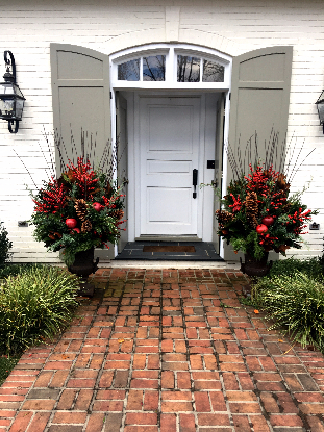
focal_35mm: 29
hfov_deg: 48.2
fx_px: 362
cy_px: 216
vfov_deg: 61.7
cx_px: 162
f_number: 2.2
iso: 25
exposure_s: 1/231
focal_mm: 4.15
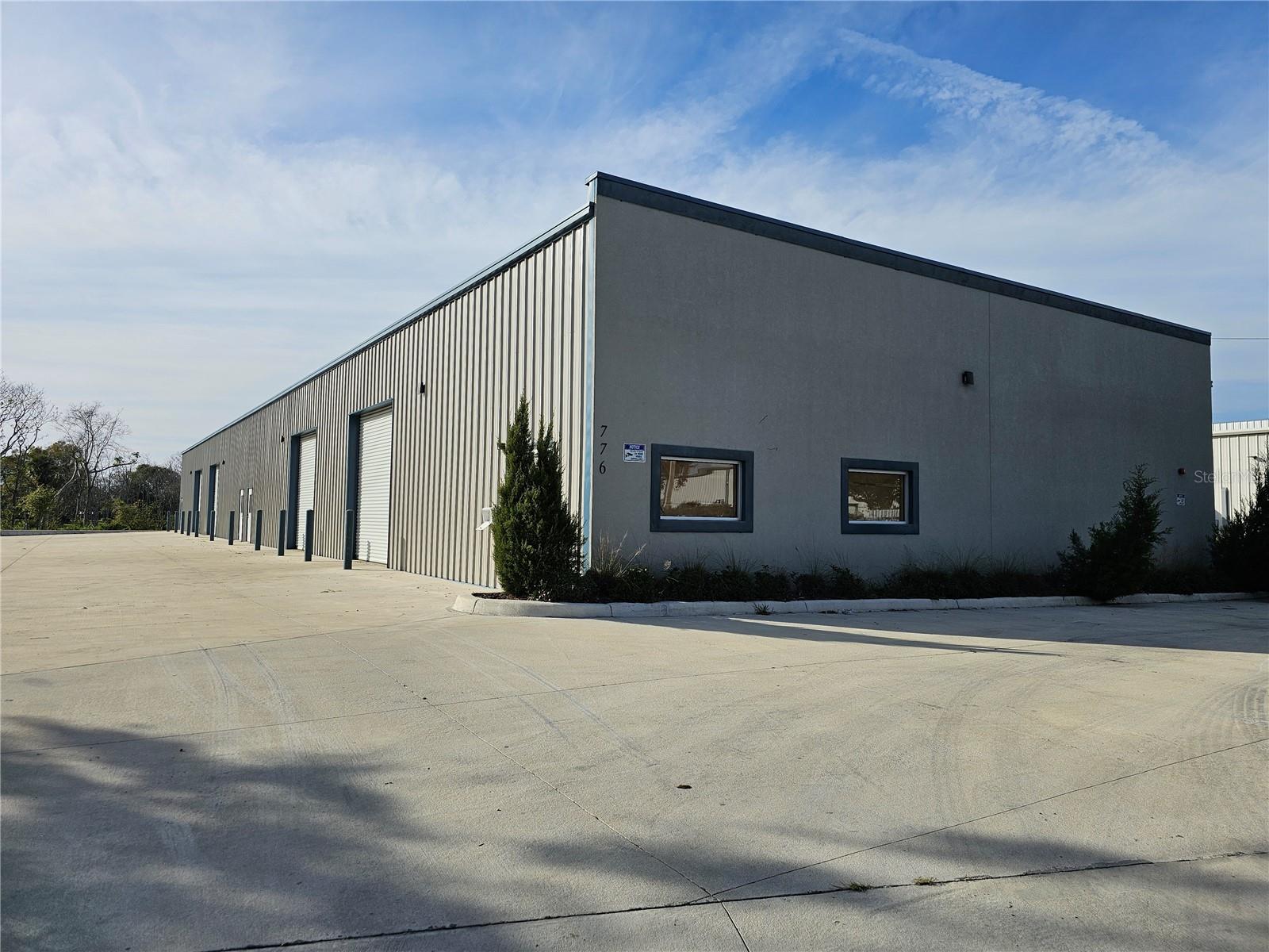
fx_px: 843
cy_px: 476
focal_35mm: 23
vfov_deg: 58.9
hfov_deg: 73.9
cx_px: 634
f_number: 1.7
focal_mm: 6.3
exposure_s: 1/1538
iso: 16
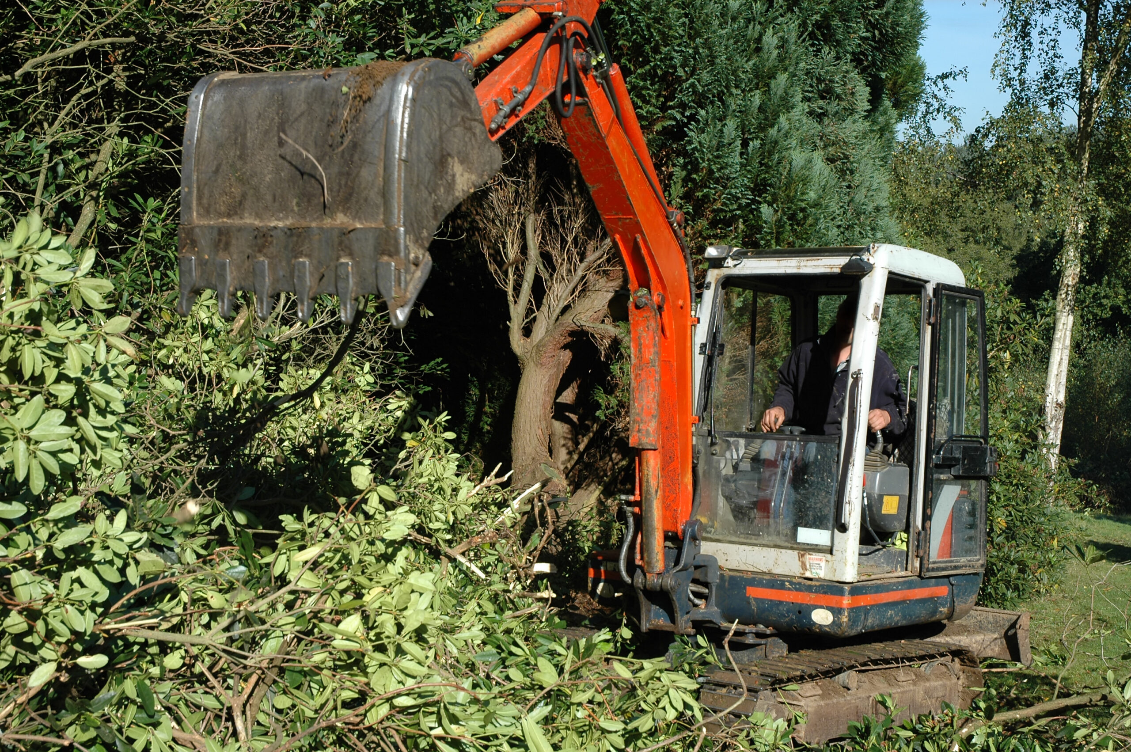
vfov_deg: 25.7
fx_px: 1648
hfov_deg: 37.9
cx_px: 566
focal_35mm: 52
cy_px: 376
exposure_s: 1/320
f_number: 9
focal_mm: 35
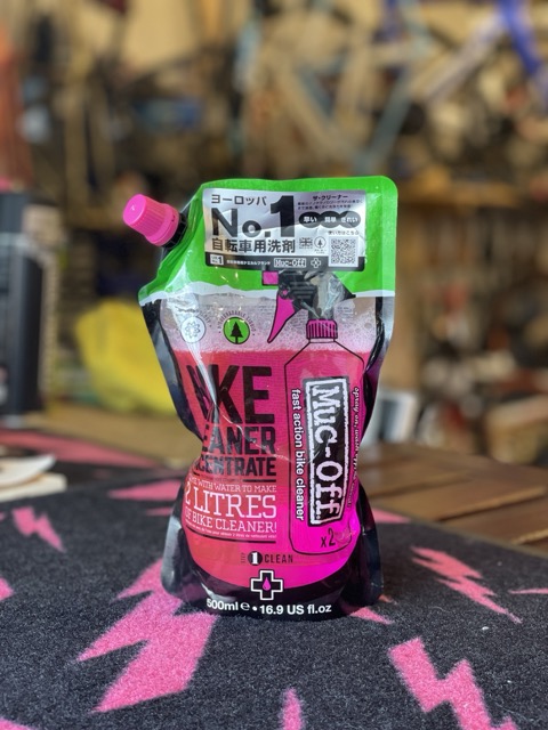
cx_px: 274
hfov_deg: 28.0
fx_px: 1098
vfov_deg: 36.8
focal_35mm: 52
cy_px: 365
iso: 160
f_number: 2
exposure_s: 1/120
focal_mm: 6
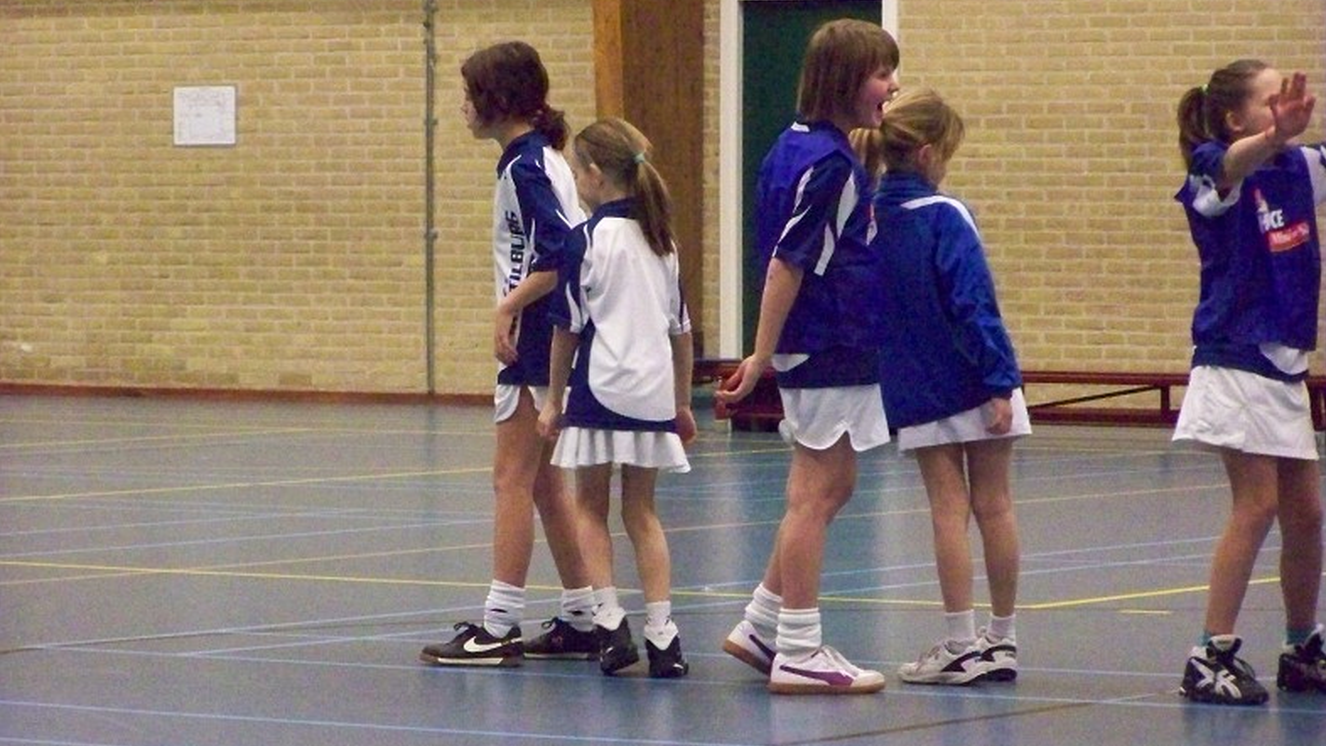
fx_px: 6504
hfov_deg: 11.6
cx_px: 663
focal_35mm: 185
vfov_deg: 6.6
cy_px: 339
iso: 1600
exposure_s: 1/125
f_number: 3.2
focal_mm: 28.1
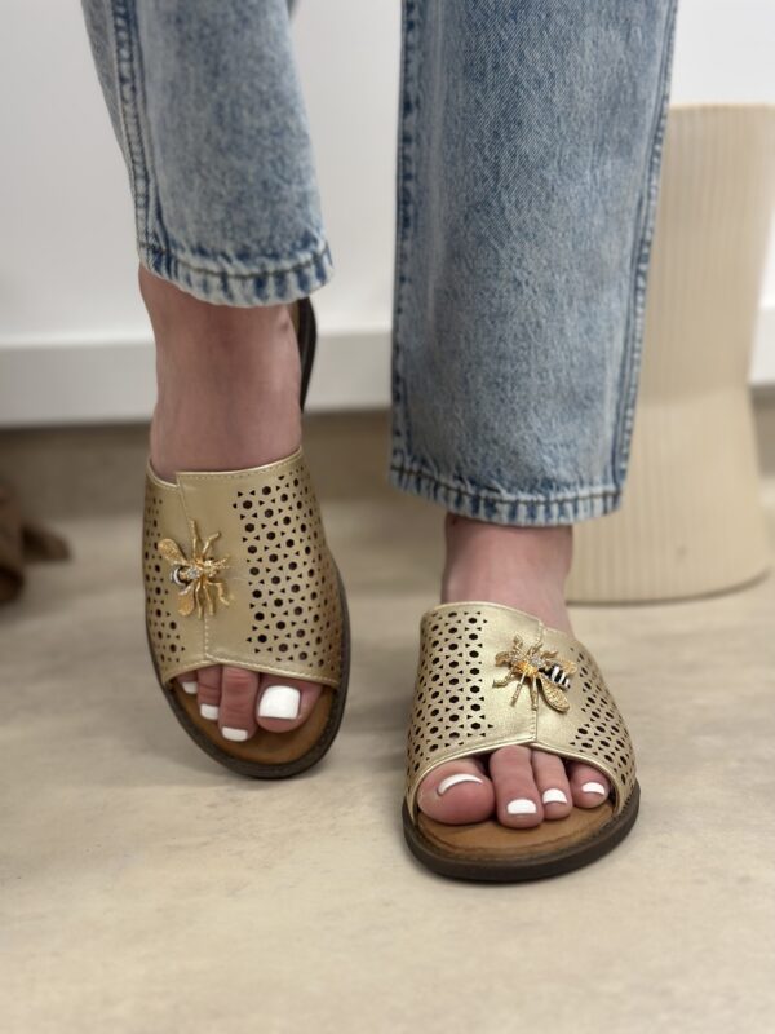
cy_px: 517
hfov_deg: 30.3
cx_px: 388
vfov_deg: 39.7
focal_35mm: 48
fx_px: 1433
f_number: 1.78
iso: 125
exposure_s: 1/66
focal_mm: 6.86
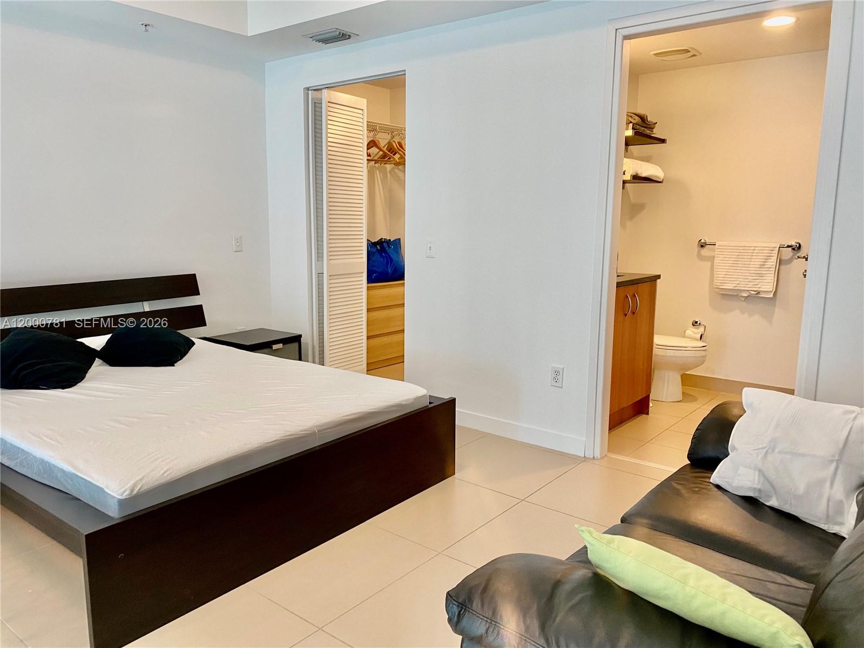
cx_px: 432
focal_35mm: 26
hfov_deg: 67.3
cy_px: 324
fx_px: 649
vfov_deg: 53.1
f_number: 1.8
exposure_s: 1/60
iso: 80
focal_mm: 4.25
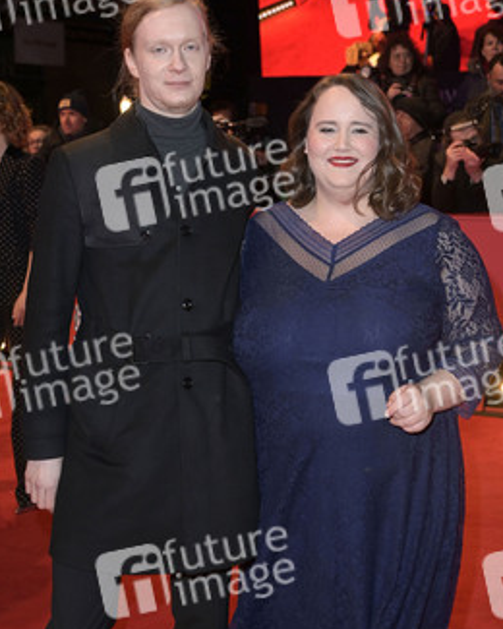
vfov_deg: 36.0
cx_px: 252
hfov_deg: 29.1
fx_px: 968
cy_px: 283
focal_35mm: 52
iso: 800
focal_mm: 45
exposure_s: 1/250
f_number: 5
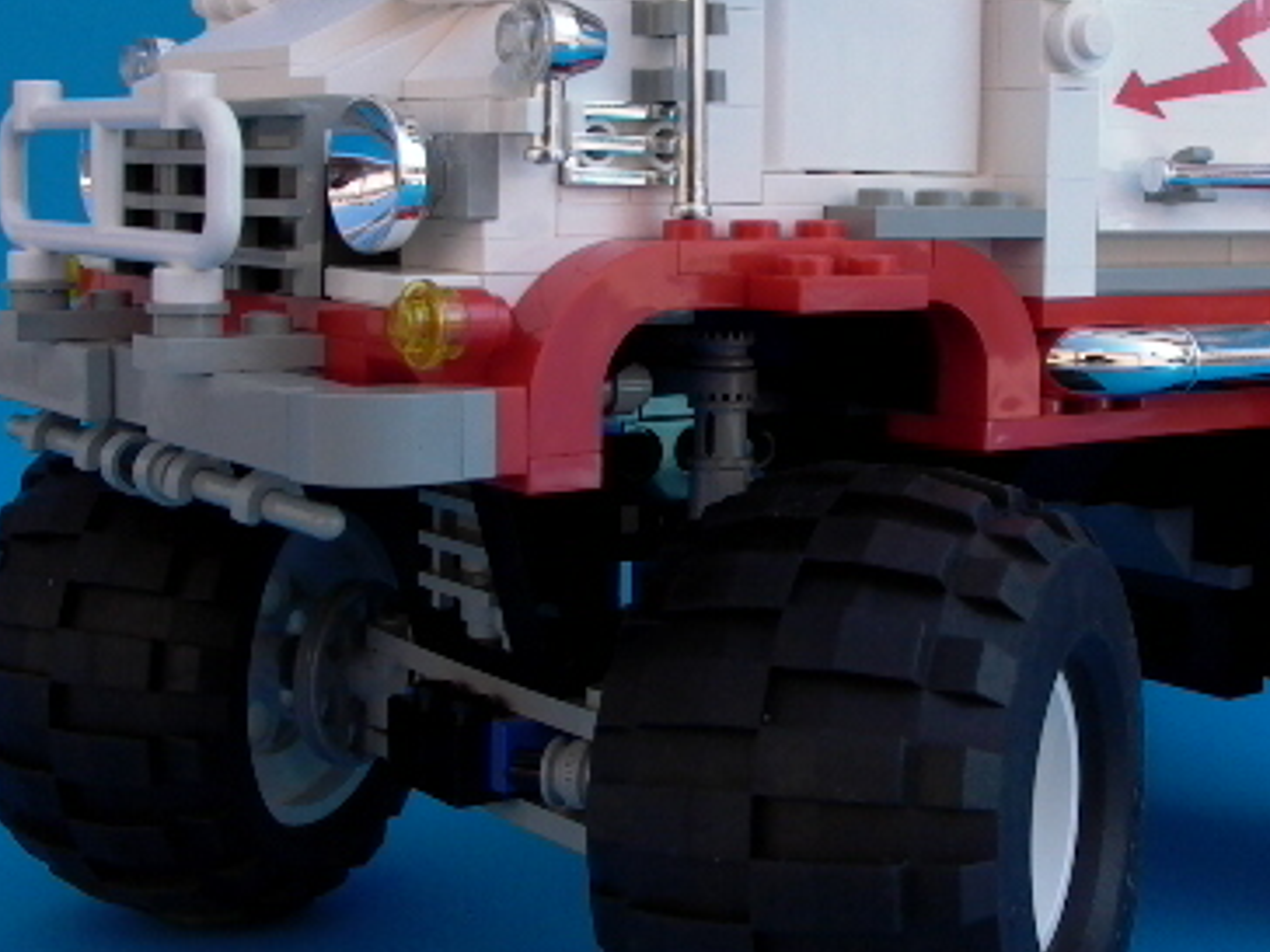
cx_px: 844
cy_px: 289
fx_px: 2128
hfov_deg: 33.0
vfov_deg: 25.1
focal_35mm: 58
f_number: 4.03
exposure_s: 1/356
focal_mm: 7.13
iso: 100
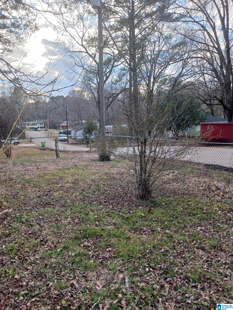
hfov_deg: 51.4
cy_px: 155
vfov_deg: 65.3
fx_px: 242
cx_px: 116
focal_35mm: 27
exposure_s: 1/120
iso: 40
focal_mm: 4
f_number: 1.8
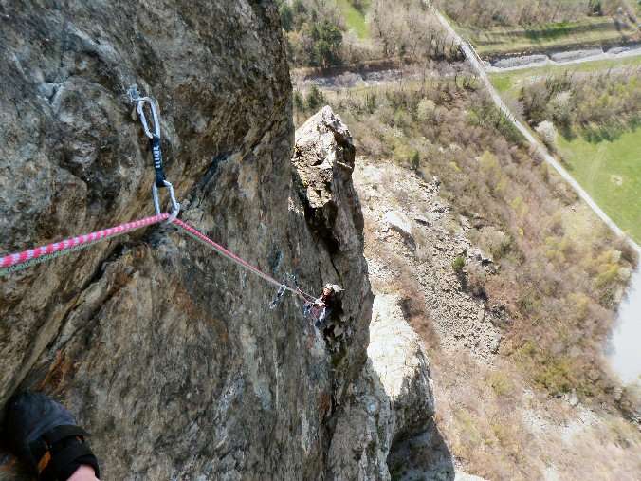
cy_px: 240
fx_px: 518
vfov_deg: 49.7
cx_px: 320
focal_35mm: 28
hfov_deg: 63.4
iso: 50
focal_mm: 5
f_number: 4.5
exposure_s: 1/60
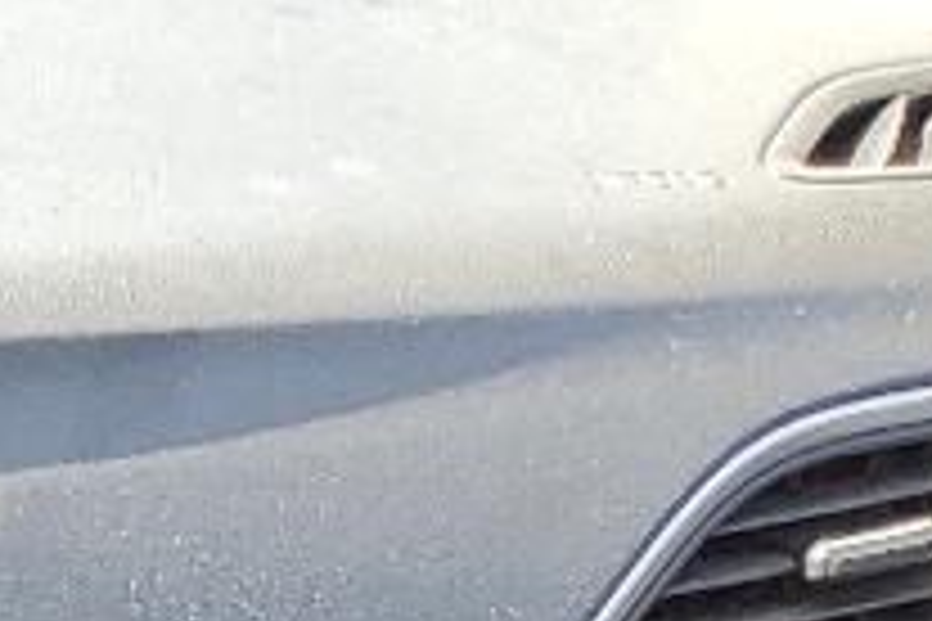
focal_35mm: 209
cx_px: -1959
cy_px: 2511
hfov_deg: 8.2
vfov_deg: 5.6
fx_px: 5410
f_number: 1.5
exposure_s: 1/137
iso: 50
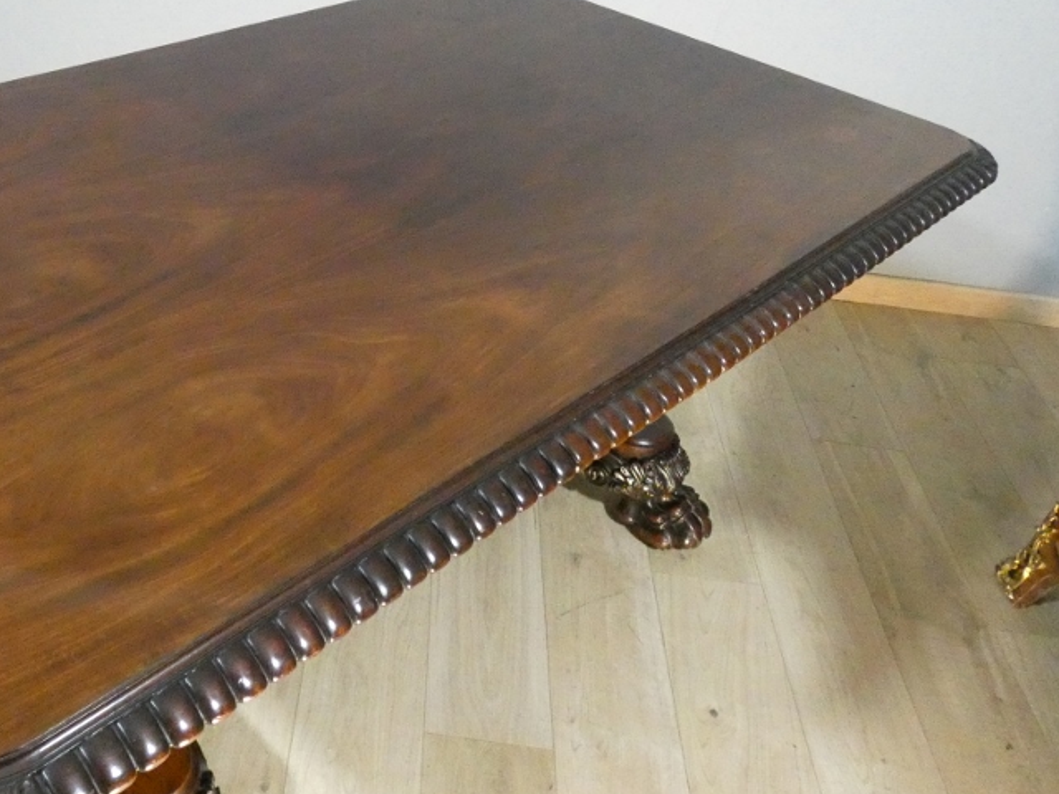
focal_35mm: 32
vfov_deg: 44.1
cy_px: 359
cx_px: 324
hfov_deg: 55.2
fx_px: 979
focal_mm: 3.6
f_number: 2.8
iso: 2000
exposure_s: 1/125
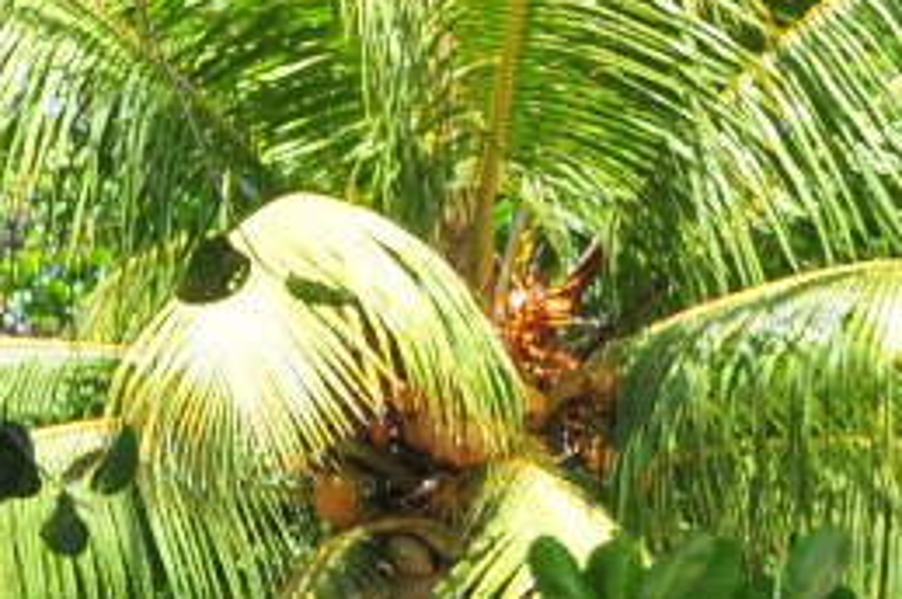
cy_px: 1163
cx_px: -1309
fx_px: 7057
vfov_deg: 4.8
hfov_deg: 6.9
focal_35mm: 282
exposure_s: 1/50
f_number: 7.1
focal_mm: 30
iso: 200
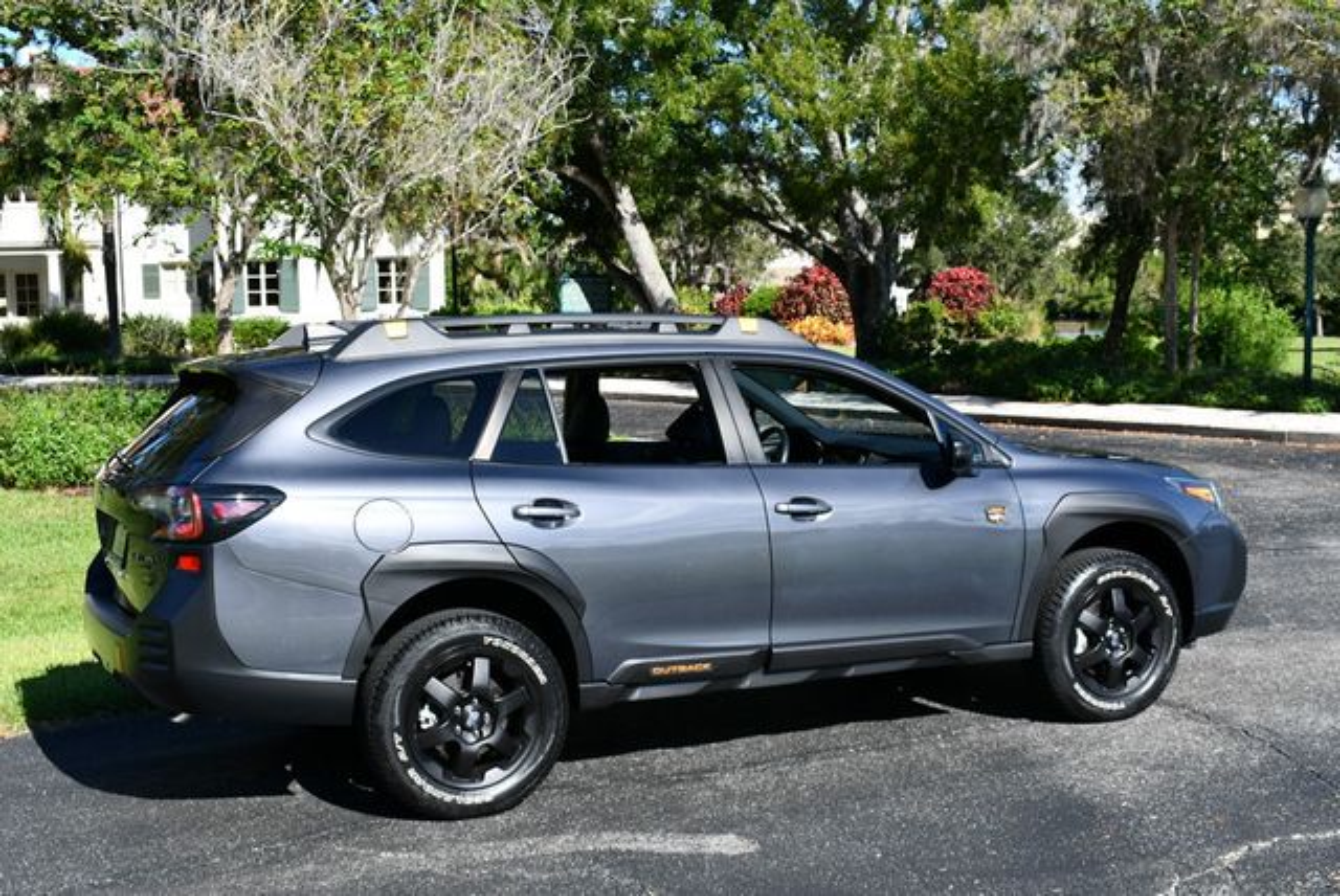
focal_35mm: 48
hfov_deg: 41.1
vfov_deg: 28.1
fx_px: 1788
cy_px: 448
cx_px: 670
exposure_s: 1/250
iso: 110
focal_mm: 24
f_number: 8
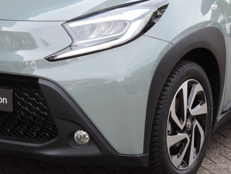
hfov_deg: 13.6
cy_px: 87
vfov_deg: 10.2
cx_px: 116
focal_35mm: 145
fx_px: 968
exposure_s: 1/125
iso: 125
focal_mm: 25.8
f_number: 4.4
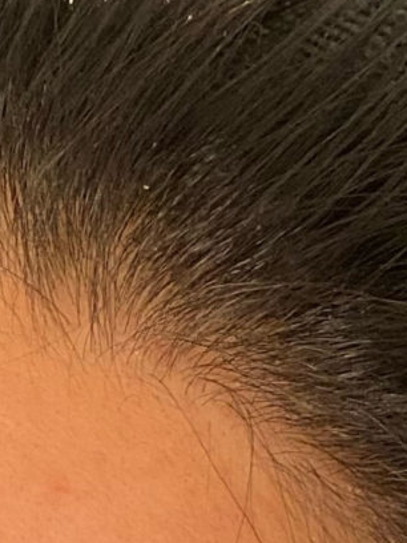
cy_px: 1239
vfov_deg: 10.6
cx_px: -418
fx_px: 2555
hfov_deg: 8.6
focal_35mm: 163
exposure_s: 1/60
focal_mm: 4.25
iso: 160
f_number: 1.8
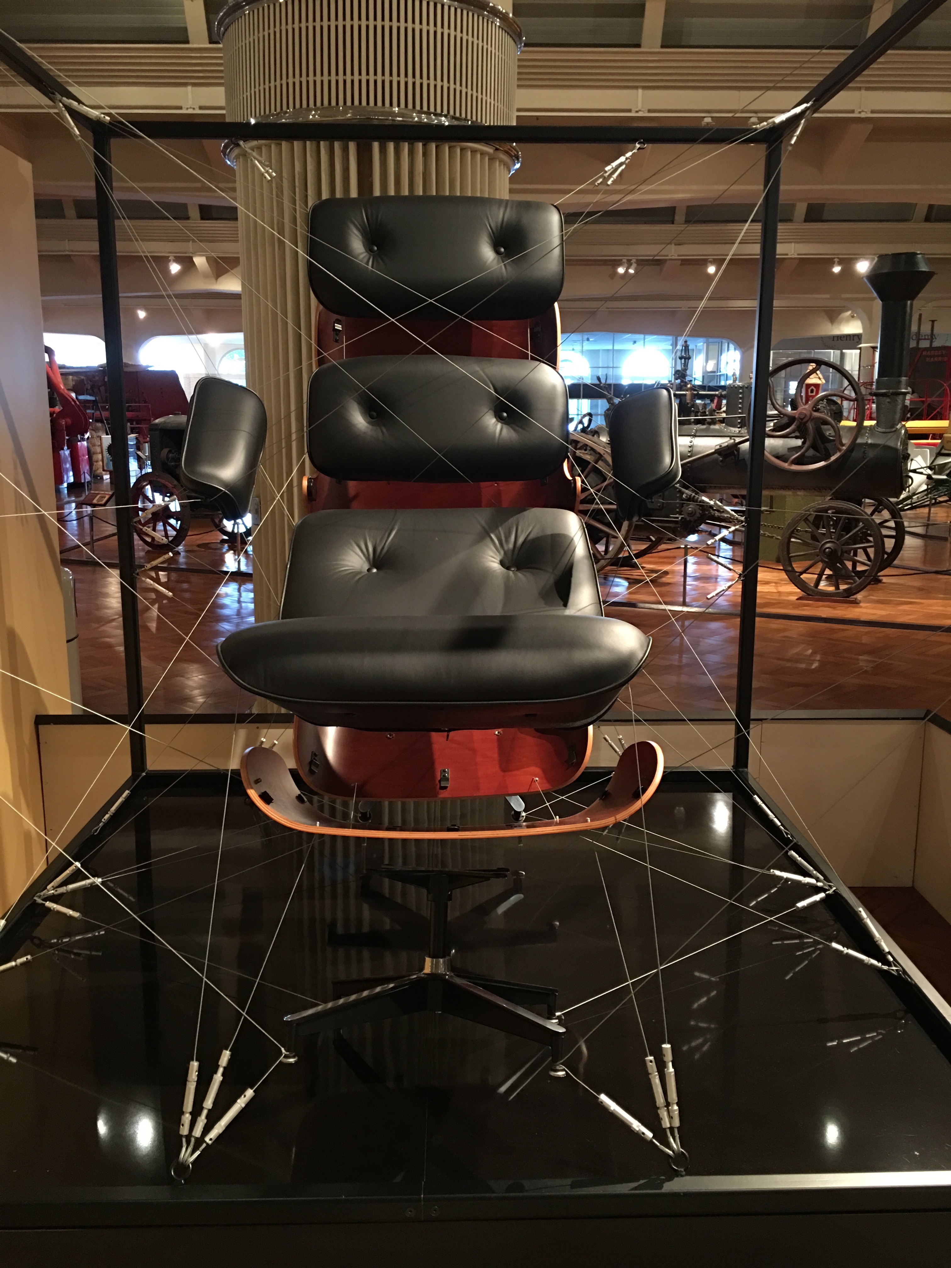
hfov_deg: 48.2
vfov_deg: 61.7
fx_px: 1062
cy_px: 634
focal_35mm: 29
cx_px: 476
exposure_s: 1/10
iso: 100
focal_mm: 4.15
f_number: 2.2
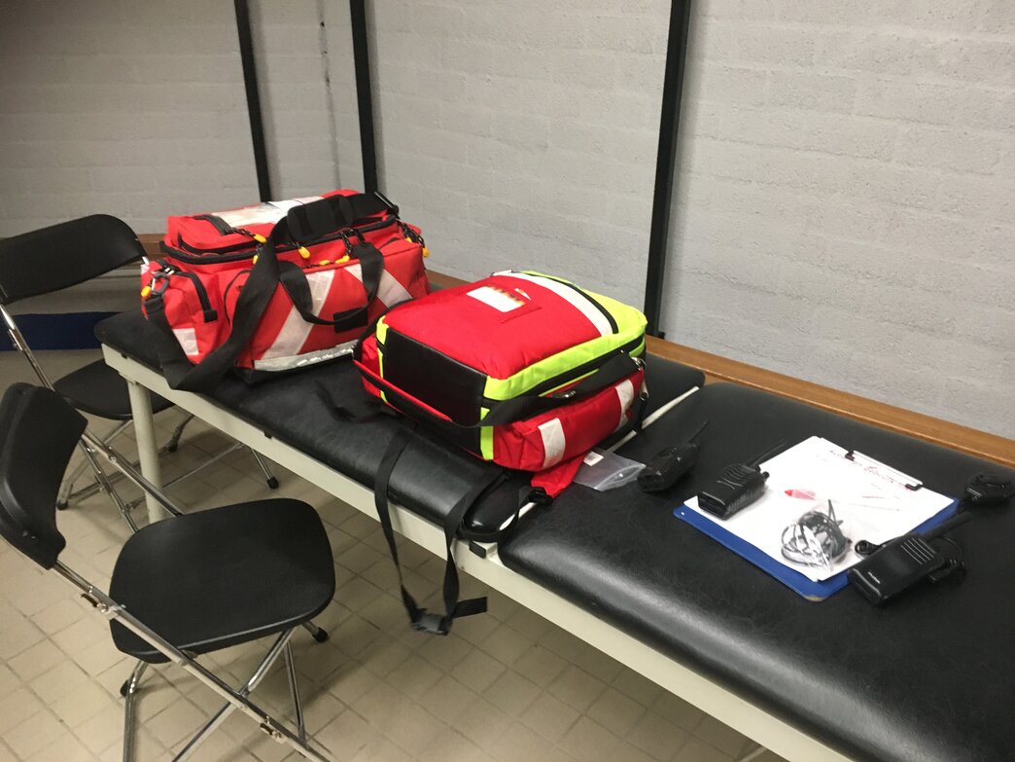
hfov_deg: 61.7
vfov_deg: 48.2
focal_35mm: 29
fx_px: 850
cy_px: 381
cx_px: 508
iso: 200
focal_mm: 4.15
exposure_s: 1/25
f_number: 2.2
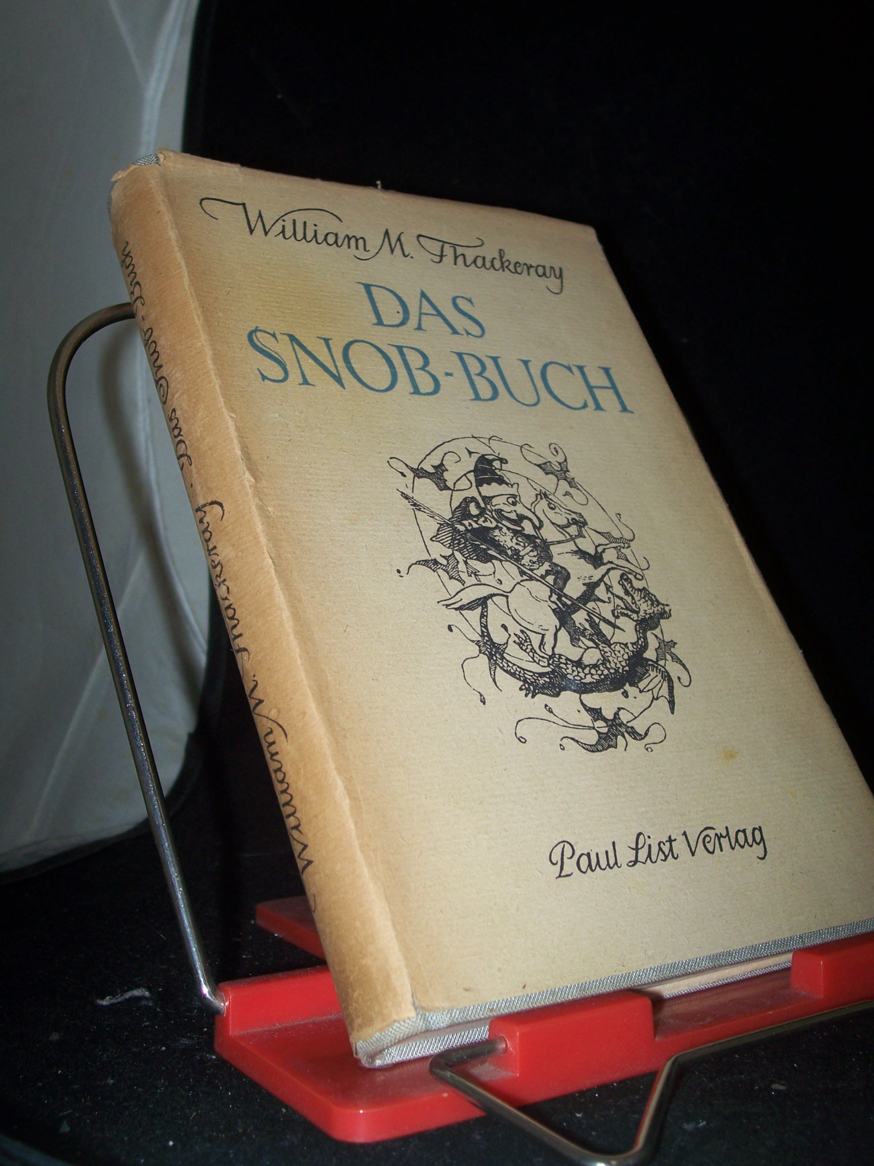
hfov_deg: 34.3
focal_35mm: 42
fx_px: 1414
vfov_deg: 44.8
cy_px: 583
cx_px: 437
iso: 80
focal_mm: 7
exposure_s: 1/60
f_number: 2.8
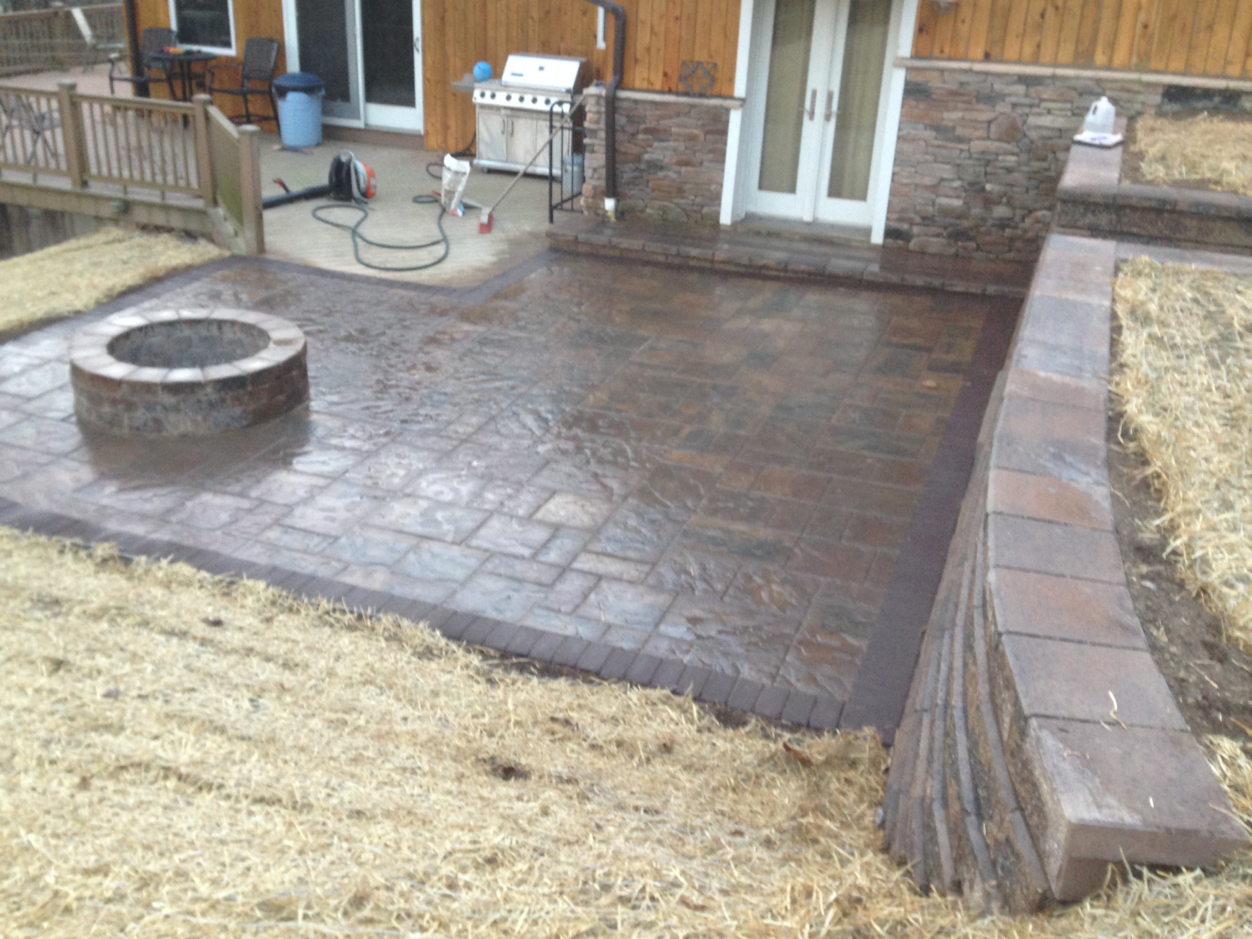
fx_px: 1302
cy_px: 430
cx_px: 571
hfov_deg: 51.3
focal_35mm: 36
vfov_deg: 39.6
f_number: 2.4
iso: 100
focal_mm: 4.12
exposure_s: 1/20
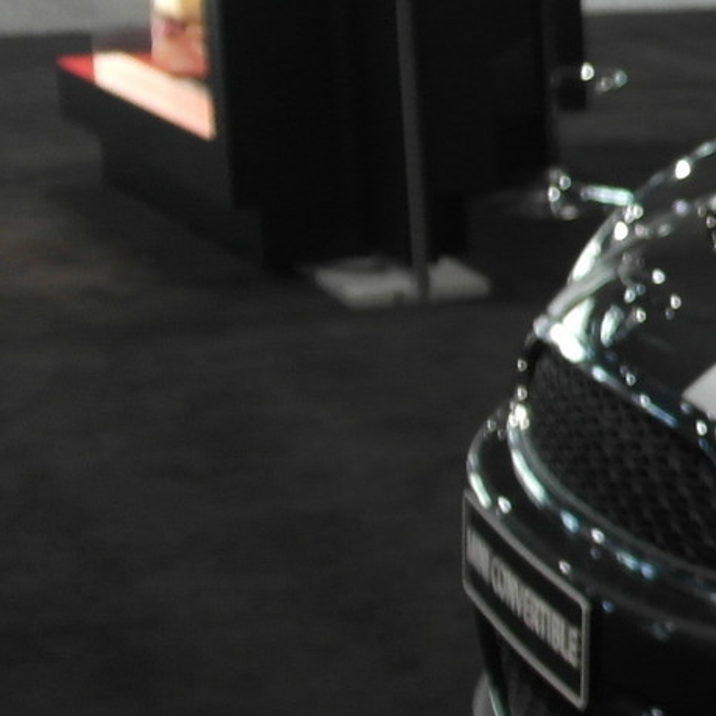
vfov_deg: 12.5
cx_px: 1872
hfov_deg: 10.4
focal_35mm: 139
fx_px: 3253
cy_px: 252
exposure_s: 1/25
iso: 400
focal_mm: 20
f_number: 3.5
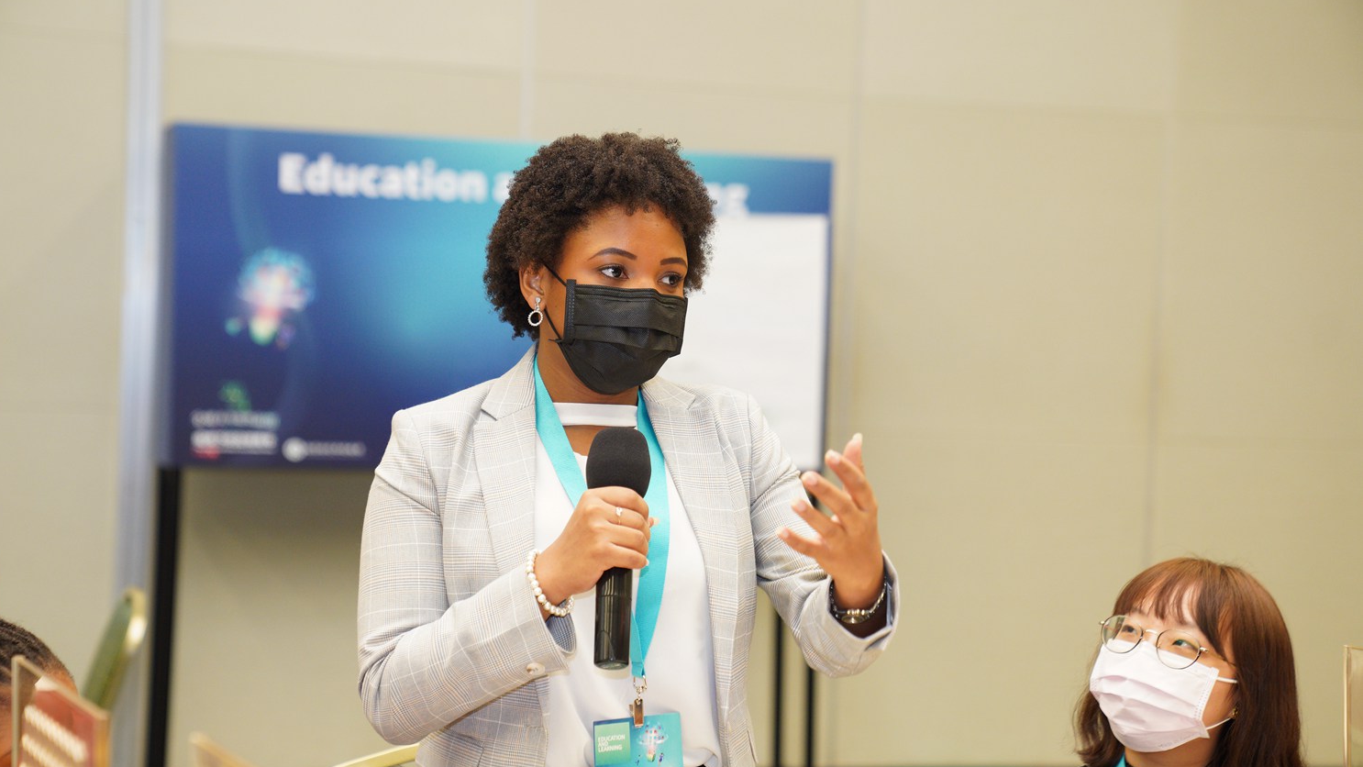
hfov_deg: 28.6
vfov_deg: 16.3
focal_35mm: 74
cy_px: 406
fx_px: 2675
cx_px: 676
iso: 1600
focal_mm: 70
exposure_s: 1/200
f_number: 3.2
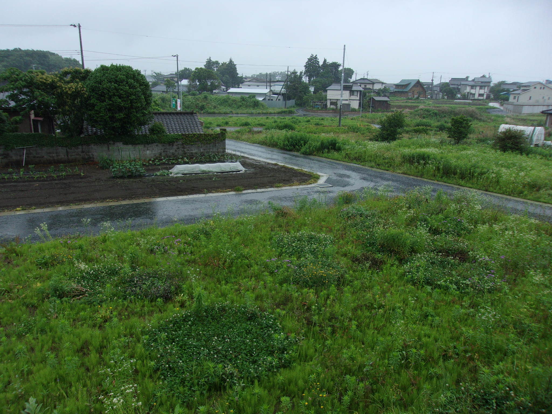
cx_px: 276
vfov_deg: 51.4
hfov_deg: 65.3
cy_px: 207
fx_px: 431
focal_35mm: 27
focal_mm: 4.9
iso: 80
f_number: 3
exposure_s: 1/350
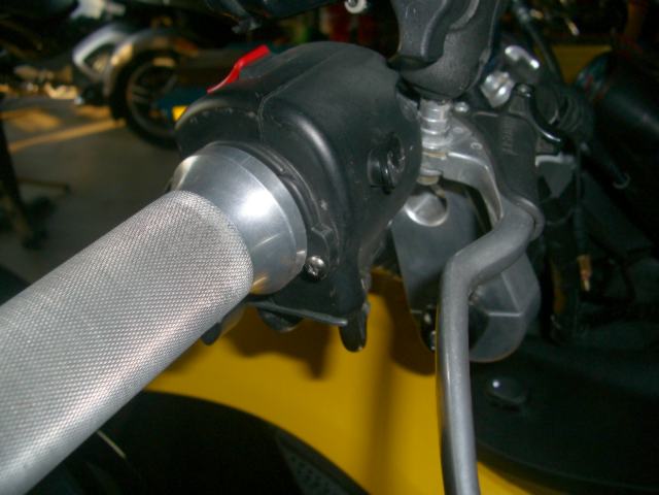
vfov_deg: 37.7
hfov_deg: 49.0
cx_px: 330
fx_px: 723
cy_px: 248
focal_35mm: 38
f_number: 5.6
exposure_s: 1/60
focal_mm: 7.9
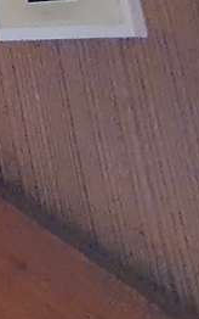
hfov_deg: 7.4
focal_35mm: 79
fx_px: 685
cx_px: -670
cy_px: -75
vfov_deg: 23.6
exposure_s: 1/14
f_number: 2.2
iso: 640
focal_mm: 1.8
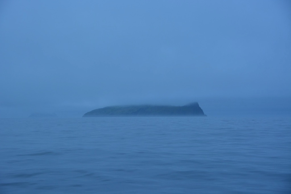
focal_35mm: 84
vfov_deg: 16.3
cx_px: 146
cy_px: 97
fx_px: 679
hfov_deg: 24.2
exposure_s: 1/125
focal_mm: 56
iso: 400
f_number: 5.6
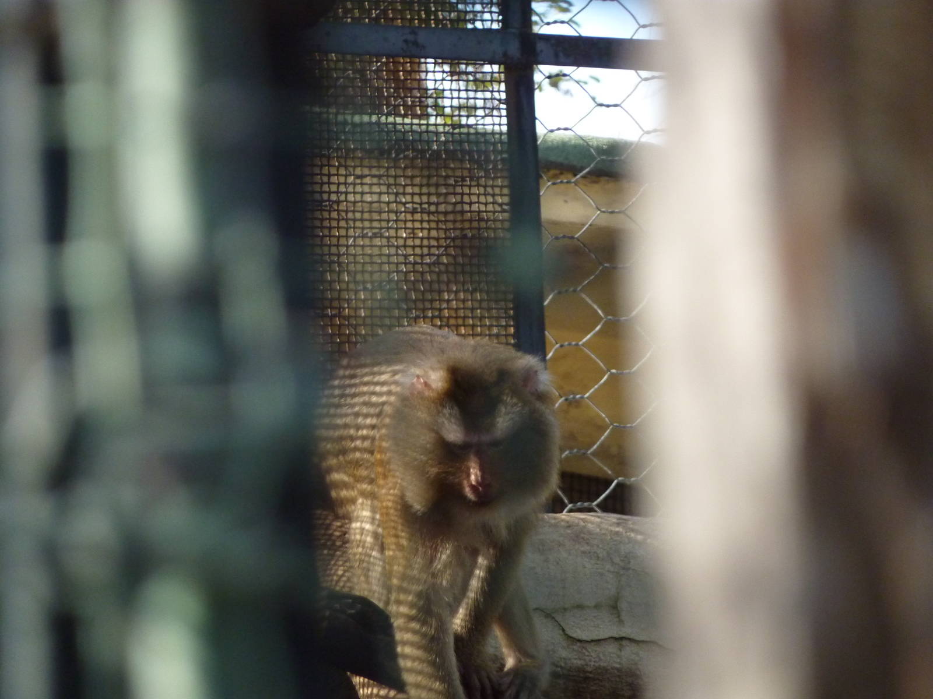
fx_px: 8086
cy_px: 350
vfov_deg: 5.0
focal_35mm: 300
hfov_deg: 6.6
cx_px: 466
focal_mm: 49.2
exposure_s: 1/250
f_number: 4.9
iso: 320
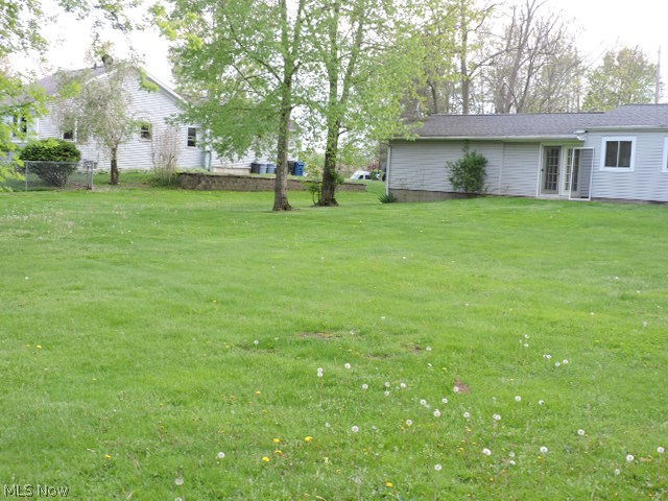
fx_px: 830
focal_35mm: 43
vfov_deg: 33.6
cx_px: 334
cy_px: 250
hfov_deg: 43.9
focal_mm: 7.7
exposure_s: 1/60
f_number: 3.4
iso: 100
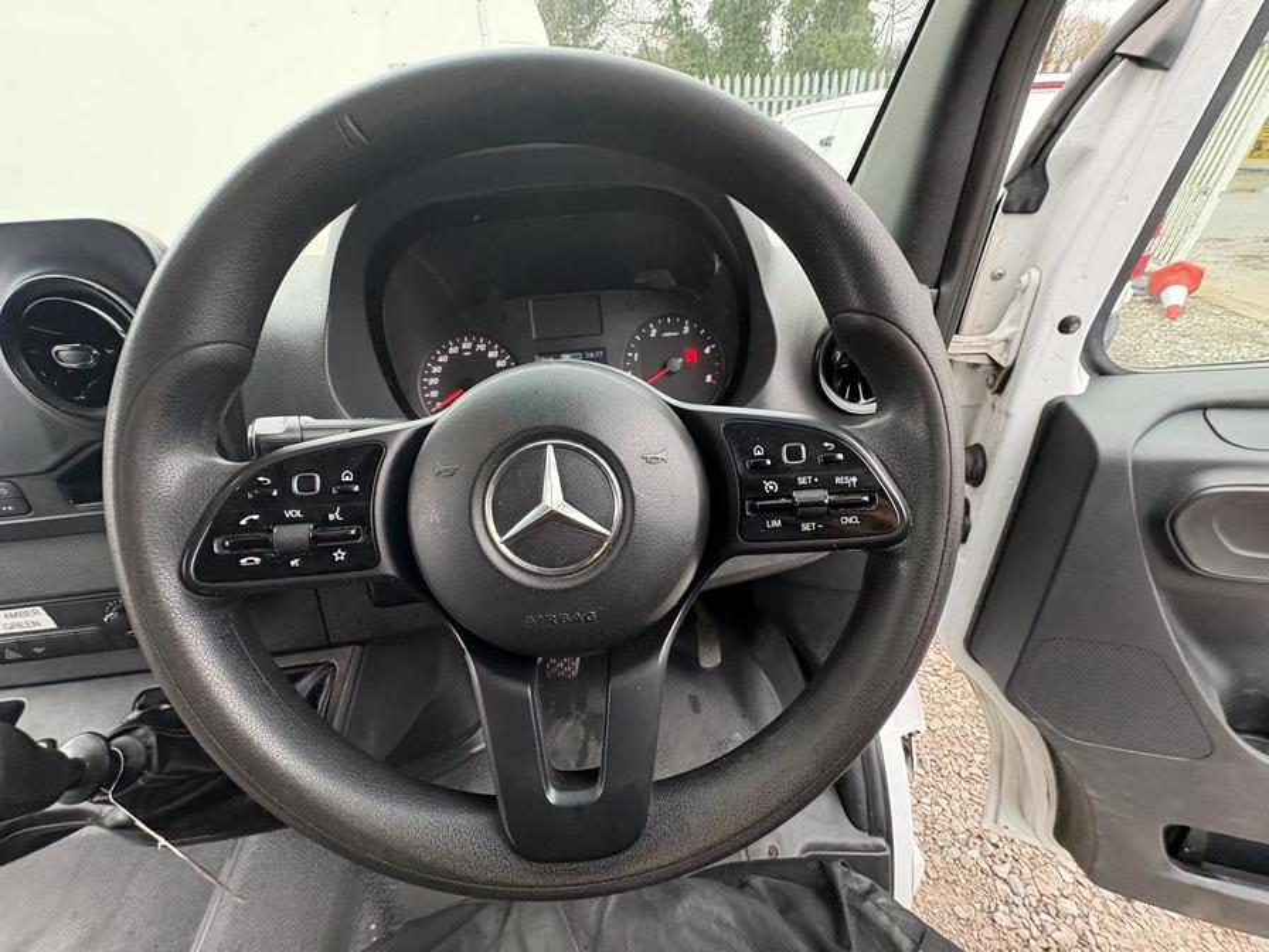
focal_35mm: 14
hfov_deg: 102.1
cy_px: 476
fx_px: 513
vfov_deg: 85.7
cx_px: 634
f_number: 2.2
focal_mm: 2.22
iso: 250
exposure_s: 1/60
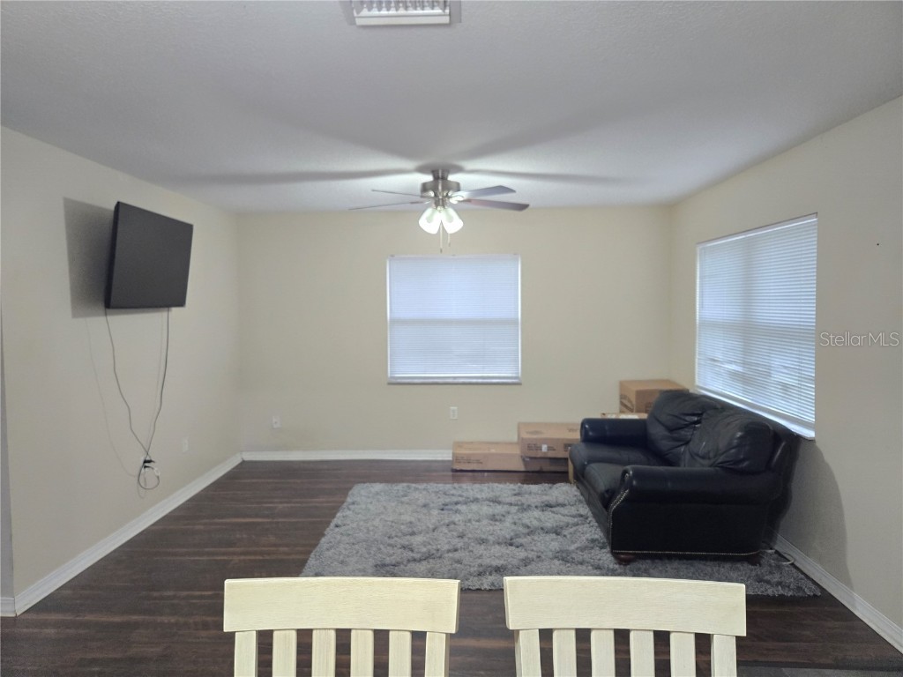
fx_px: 600
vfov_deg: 58.9
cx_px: 452
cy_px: 338
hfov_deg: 73.9
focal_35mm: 23
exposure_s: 1/120
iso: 640
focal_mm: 5.4
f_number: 1.8
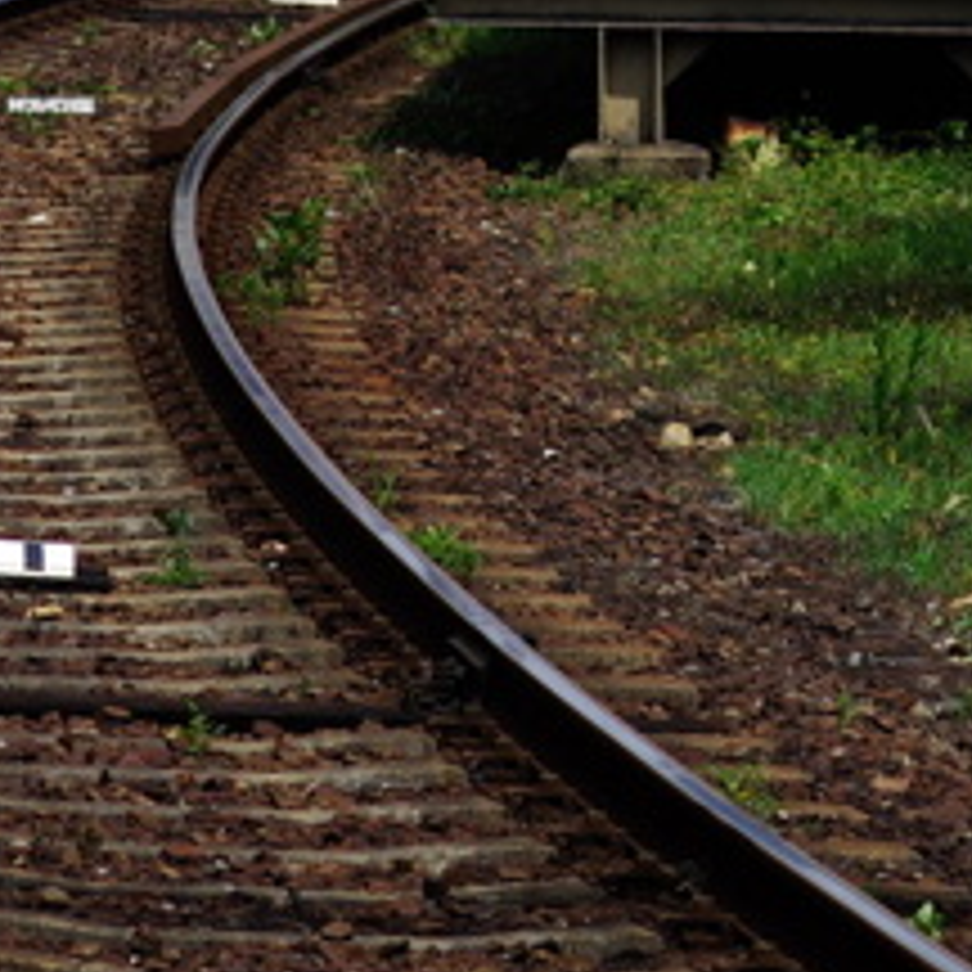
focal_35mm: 423
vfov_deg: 4.1
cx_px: 549
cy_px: -369
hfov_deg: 4.1
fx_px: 13438
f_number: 4
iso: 100
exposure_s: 1/1000
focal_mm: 70
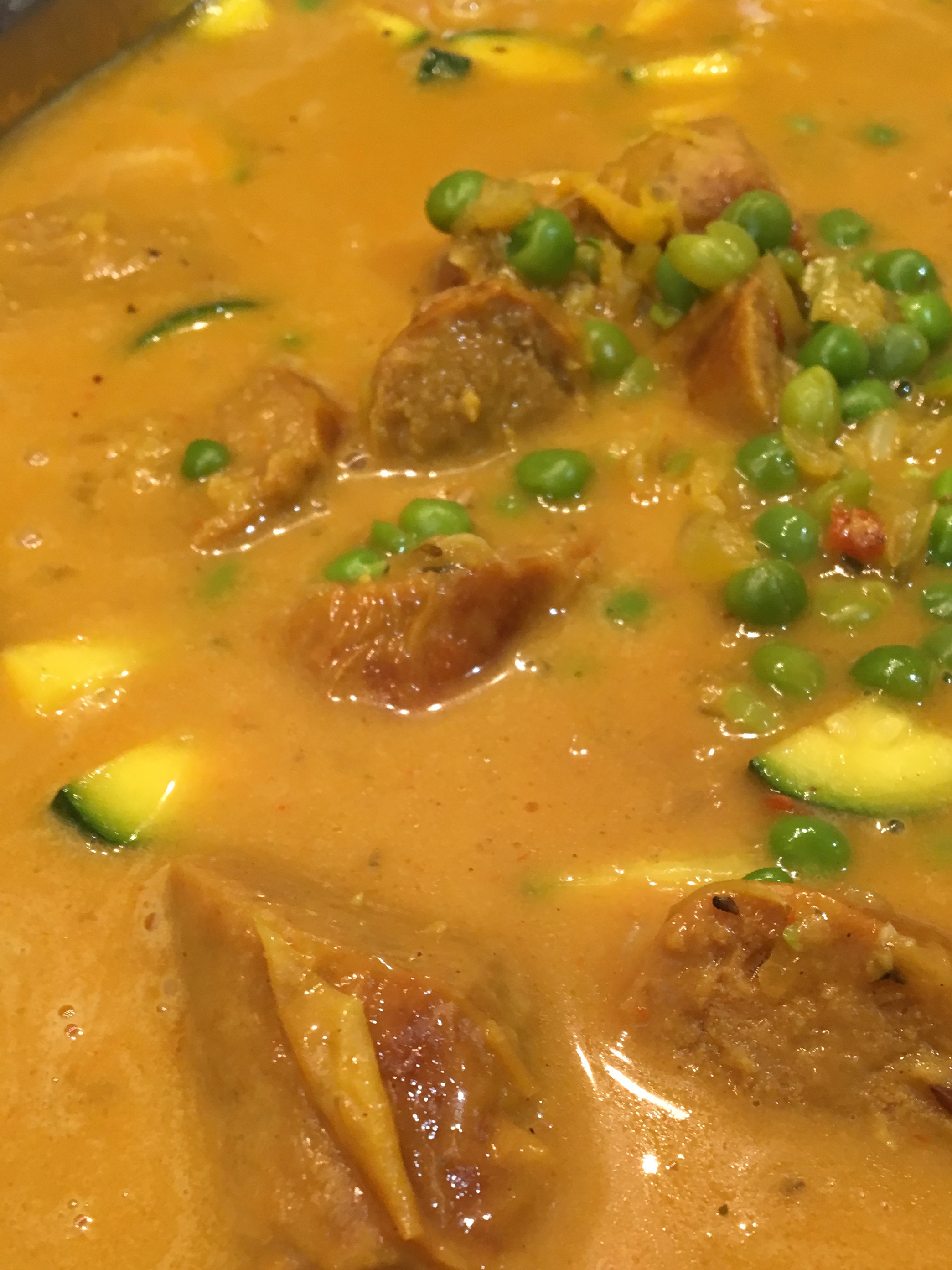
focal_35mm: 42
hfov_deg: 34.3
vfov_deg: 44.1
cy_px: 860
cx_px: 540
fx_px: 1540
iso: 100
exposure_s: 1/33
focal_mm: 4.15
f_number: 2.2
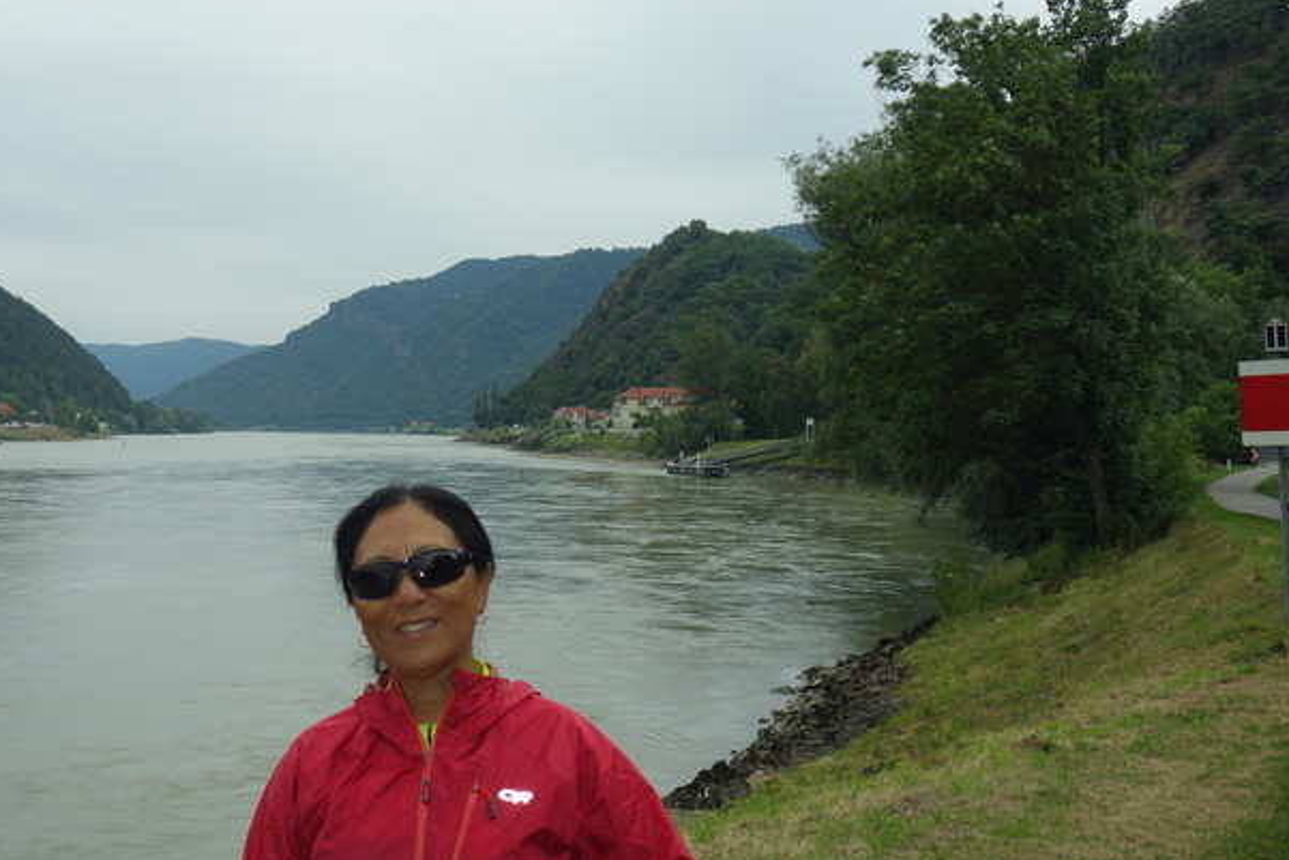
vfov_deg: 23.3
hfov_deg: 34.4
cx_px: 532
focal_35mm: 58
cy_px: 322
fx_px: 2077
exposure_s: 1/640
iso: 125
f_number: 4
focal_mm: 16.2
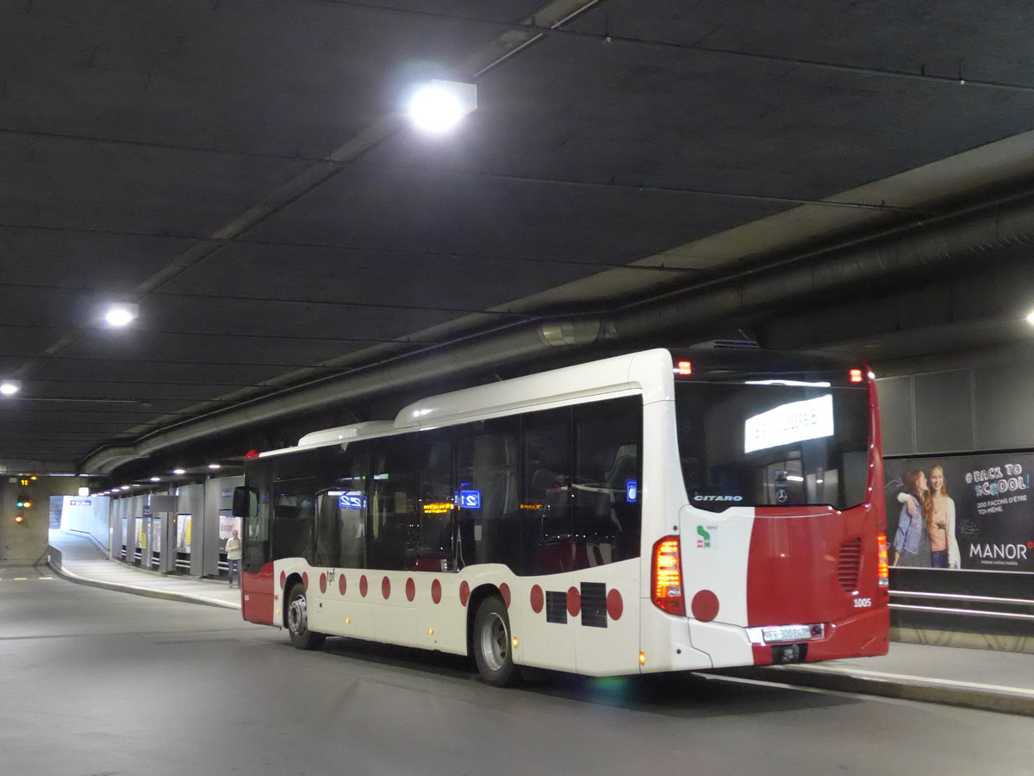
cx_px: 517
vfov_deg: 29.7
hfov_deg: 38.9
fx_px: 1464
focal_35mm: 49
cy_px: 388
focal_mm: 10.1
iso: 2000
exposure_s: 1/60
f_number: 3.2
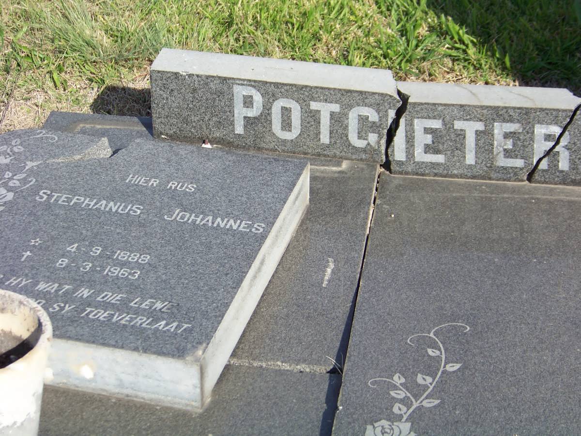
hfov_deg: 22.5
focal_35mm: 87
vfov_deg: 17.0
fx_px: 1460
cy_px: 218
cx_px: 290
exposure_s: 1/500
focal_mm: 14.6
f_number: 3.2
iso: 64
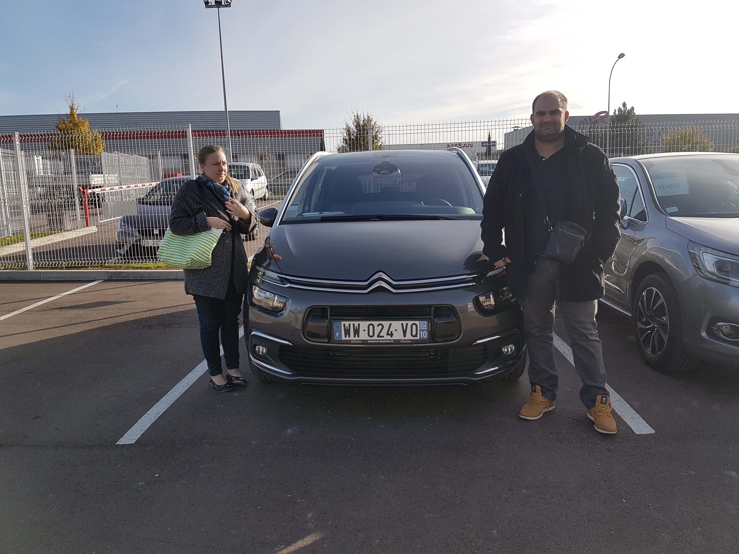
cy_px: 277
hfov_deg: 67.3
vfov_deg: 53.1
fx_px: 555
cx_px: 370
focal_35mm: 26
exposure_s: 1/1788
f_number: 1.7
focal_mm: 4.2
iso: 40
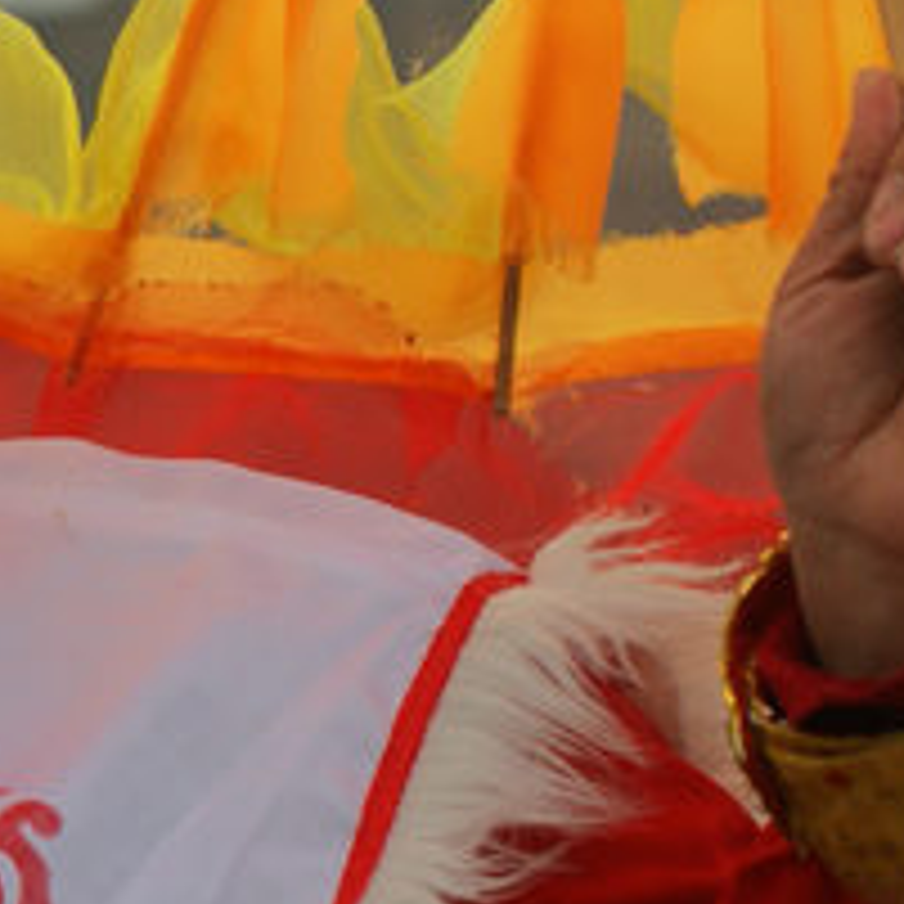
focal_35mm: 556
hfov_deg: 3.1
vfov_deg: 3.2
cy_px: 380
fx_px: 16427
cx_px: -688
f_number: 6.3
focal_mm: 110
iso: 100
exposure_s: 1/200
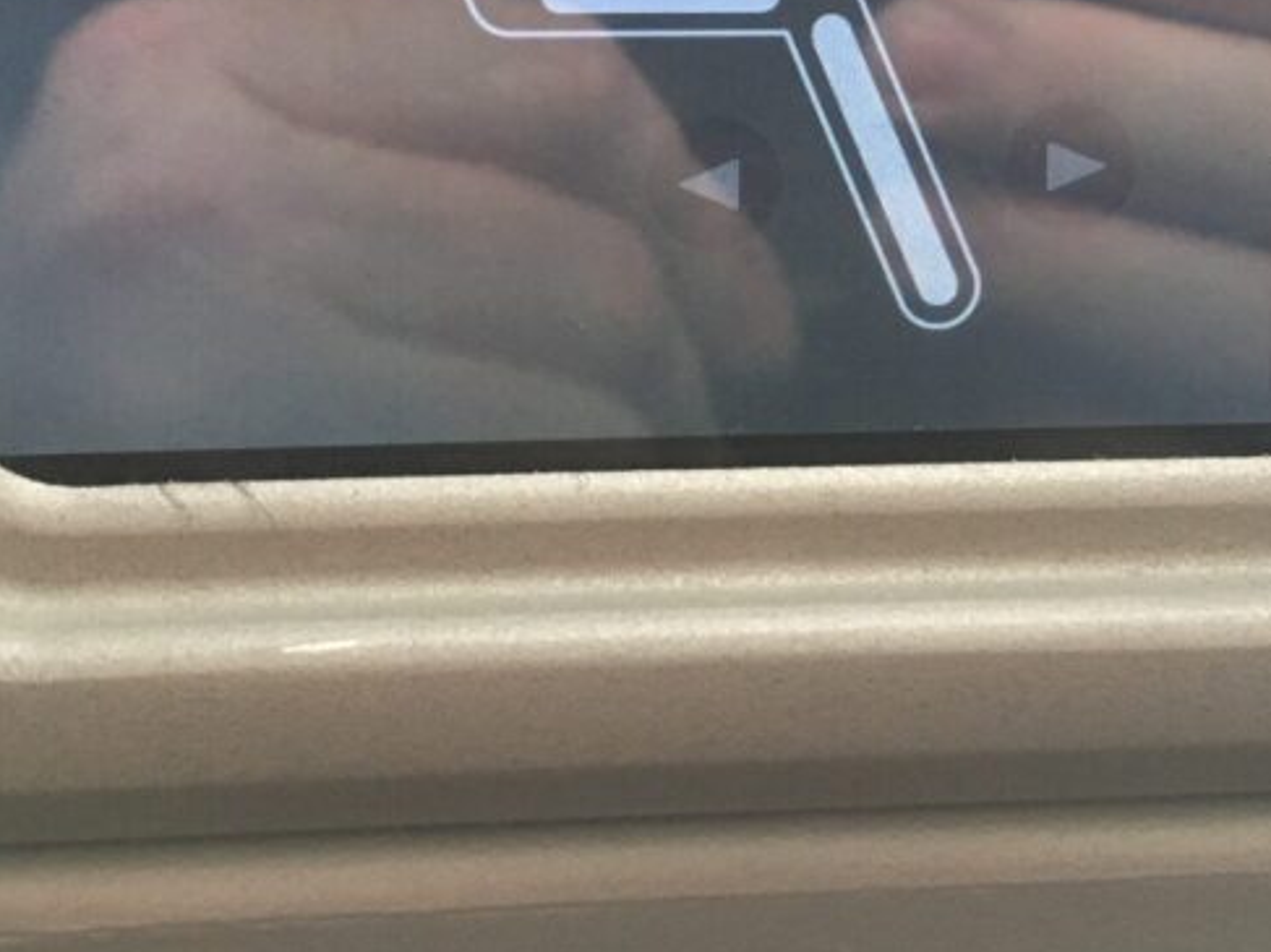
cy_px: -39
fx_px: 2239
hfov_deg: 31.7
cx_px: 621
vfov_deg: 22.9
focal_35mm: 61
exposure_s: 1/33
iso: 200
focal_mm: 4.15
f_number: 2.2
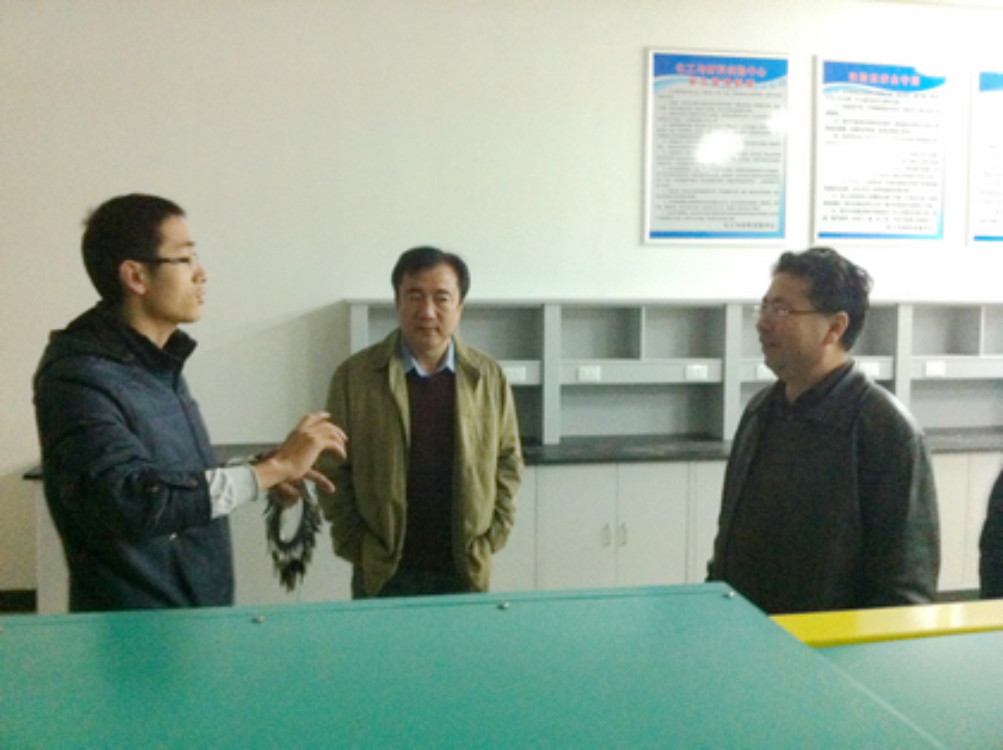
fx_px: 1013
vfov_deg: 40.6
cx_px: 502
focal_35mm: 35
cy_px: 375
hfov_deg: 52.7
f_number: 2.8
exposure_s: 1/15
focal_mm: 3.85
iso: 800
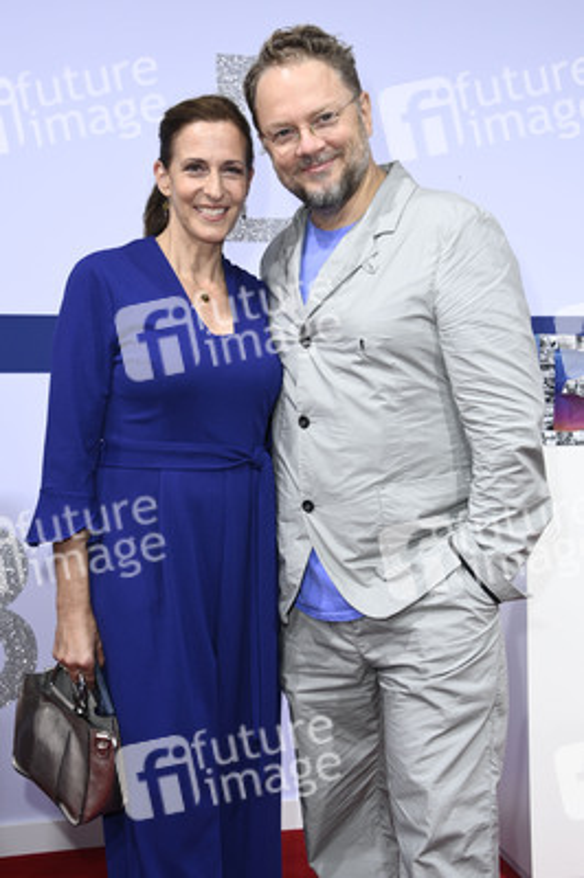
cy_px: 439
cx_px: 292
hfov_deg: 28.0
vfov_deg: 41.1
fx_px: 1170
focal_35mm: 48
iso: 800
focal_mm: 48
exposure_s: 1/200
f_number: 5.6
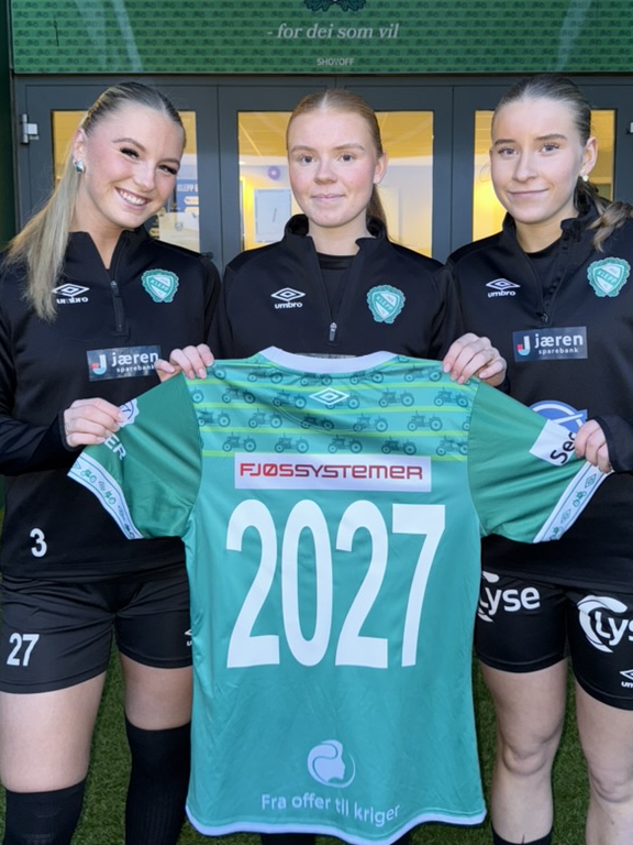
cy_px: 347
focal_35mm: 32
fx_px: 780
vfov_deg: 56.5
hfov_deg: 44.1
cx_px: 348
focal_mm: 6.76
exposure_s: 1/17
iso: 80
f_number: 1.78
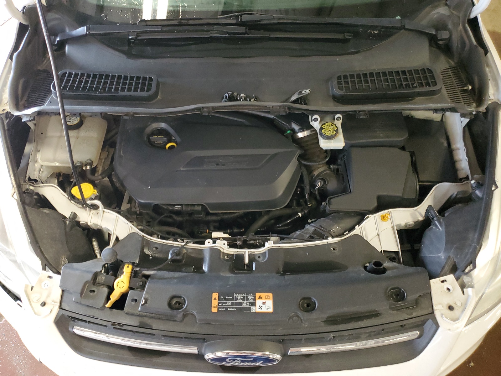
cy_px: 188
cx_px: 250
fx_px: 376
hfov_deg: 67.3
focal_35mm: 26
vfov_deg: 53.1
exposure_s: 1/60.2
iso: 330
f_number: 1.5
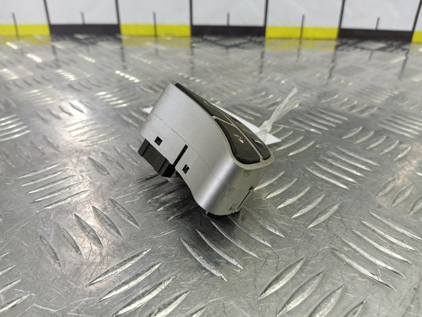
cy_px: 158
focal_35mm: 23
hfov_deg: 73.9
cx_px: 211
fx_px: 280
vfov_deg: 58.9
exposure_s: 1/50
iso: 124
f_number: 1.6
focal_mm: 4.11
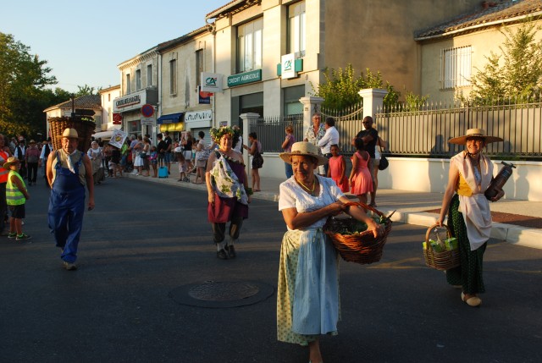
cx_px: 271
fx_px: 543
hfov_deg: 53.1
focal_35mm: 36
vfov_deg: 37.0
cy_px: 182
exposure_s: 1/125
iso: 125
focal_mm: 24
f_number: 5.6
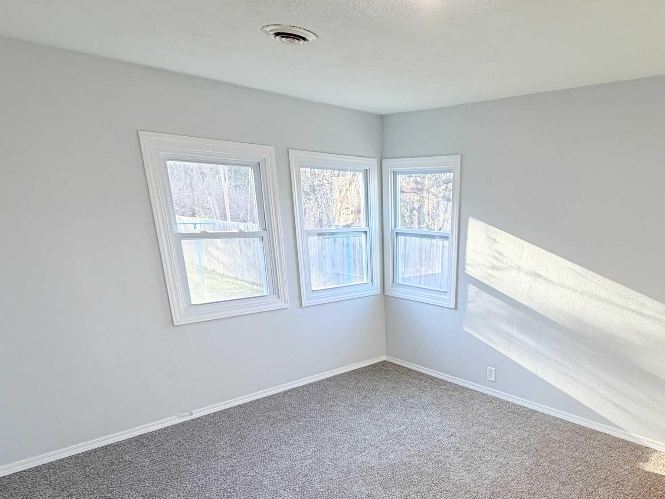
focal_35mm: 24
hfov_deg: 69.6
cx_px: 441
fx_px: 461
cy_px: 375
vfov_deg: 54.2
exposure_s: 1/120
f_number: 2.2
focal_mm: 2.22
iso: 200
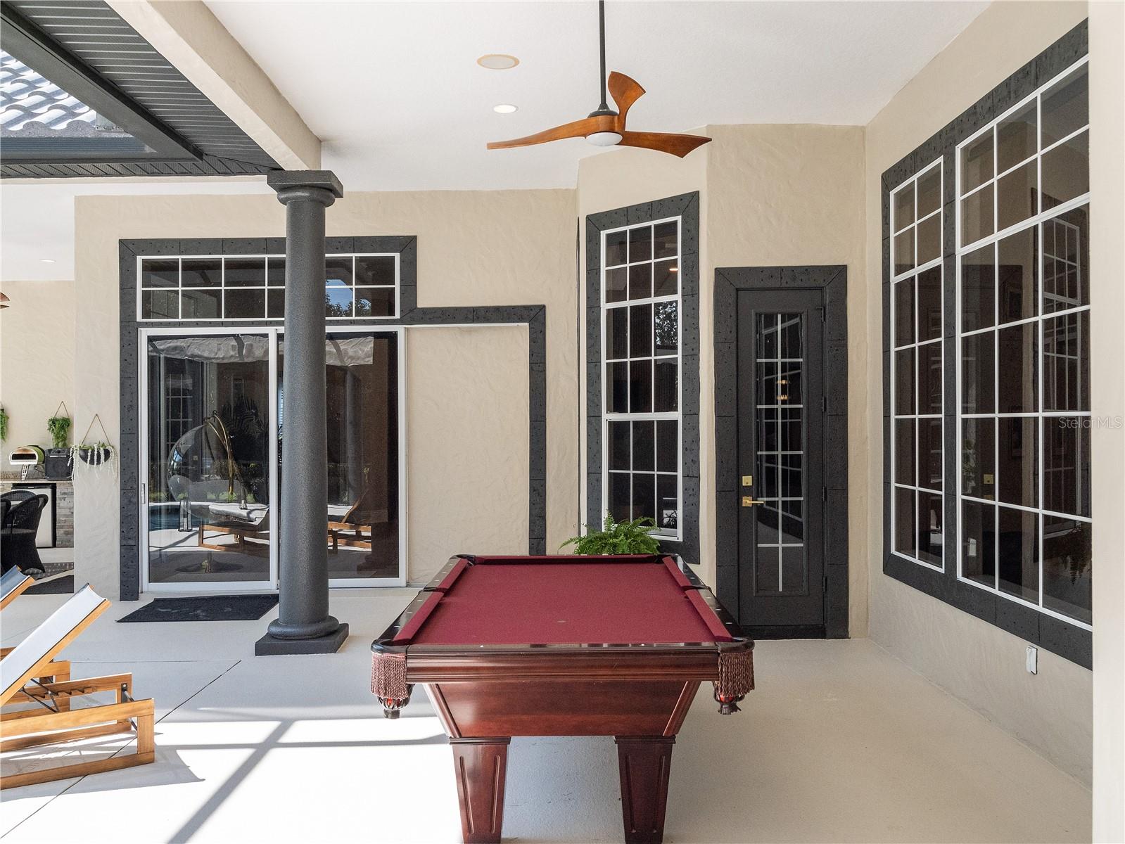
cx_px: 562
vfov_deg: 46.8
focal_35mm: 30
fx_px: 975
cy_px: 422
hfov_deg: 60.0
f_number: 5
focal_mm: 15
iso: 1600
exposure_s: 1/1000
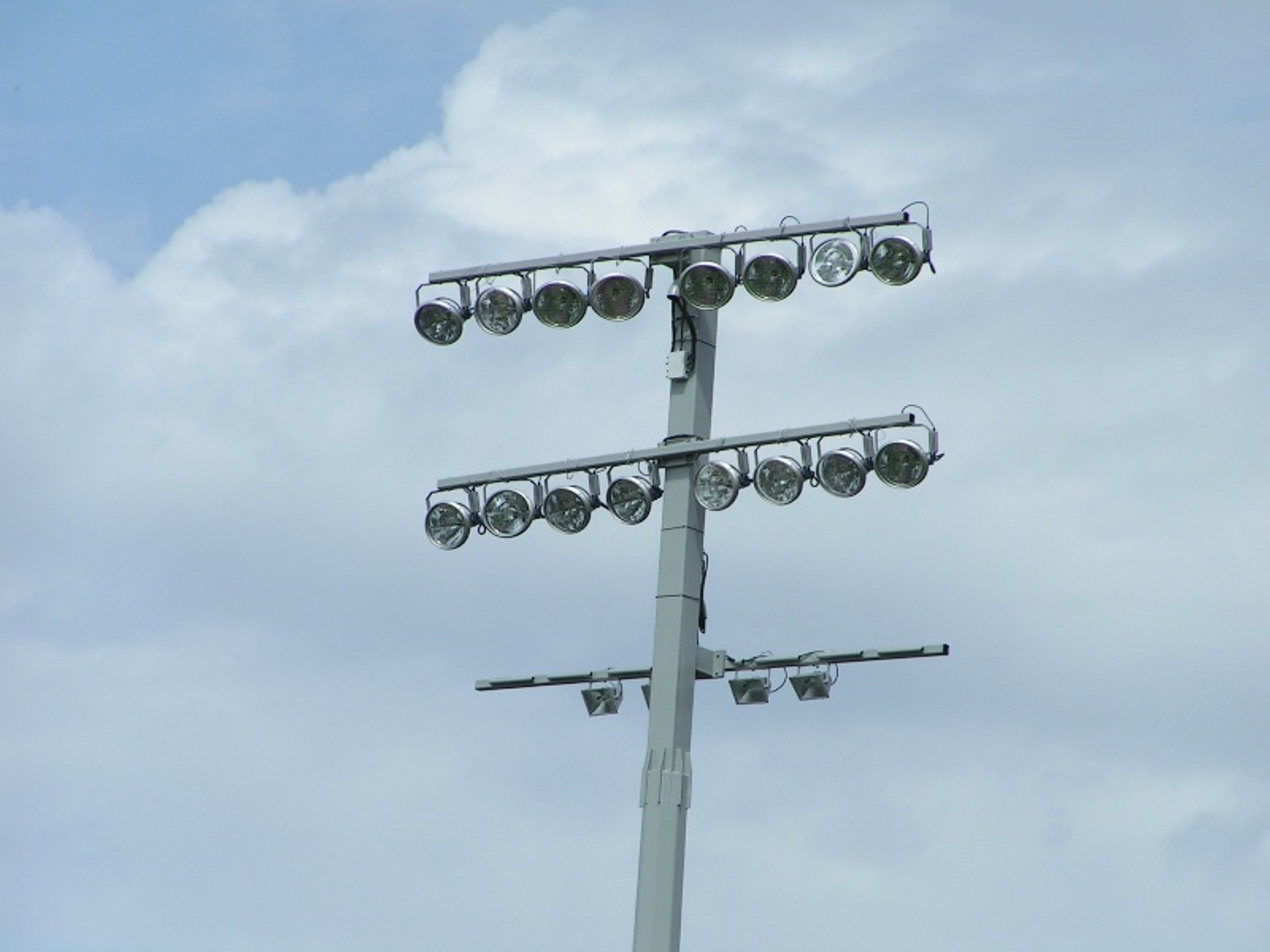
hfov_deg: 6.4
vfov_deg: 4.8
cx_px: 635
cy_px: 476
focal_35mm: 311
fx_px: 11410
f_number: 6.3
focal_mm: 47.6
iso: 50
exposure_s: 1/800
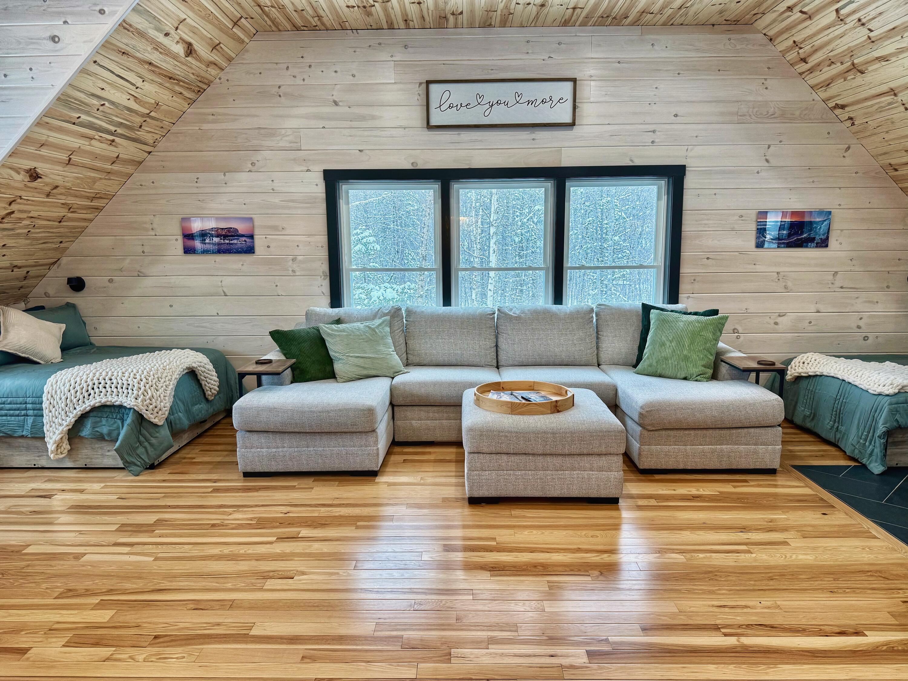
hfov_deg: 71.6
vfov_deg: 56.8
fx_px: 630
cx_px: 454
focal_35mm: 24
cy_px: 340
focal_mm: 6.76
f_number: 1.78
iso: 125
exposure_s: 1/120
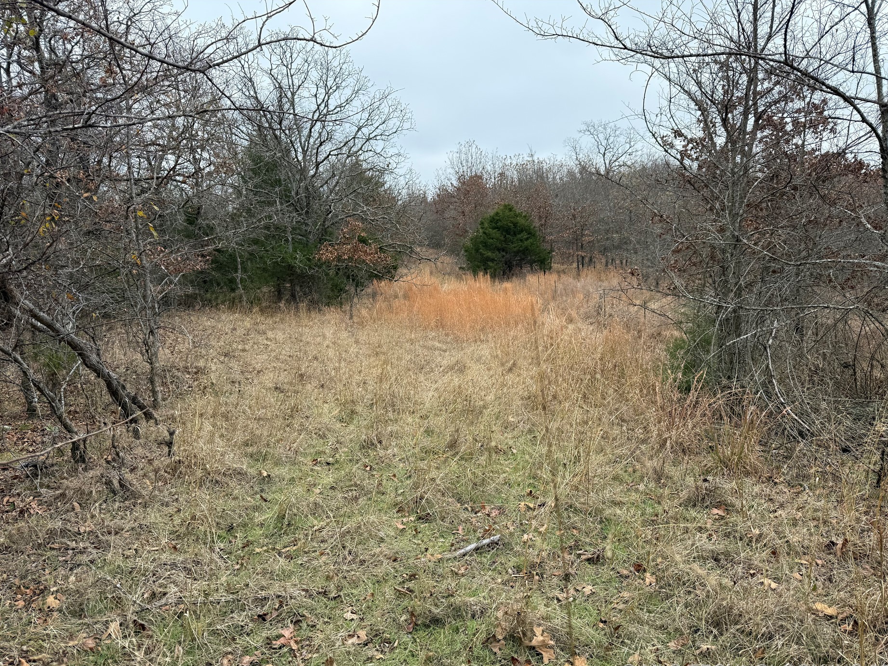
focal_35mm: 25
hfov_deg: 69.4
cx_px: 455
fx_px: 641
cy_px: 346
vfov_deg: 54.9
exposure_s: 1/1139
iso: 80
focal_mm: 6.76
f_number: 1.78
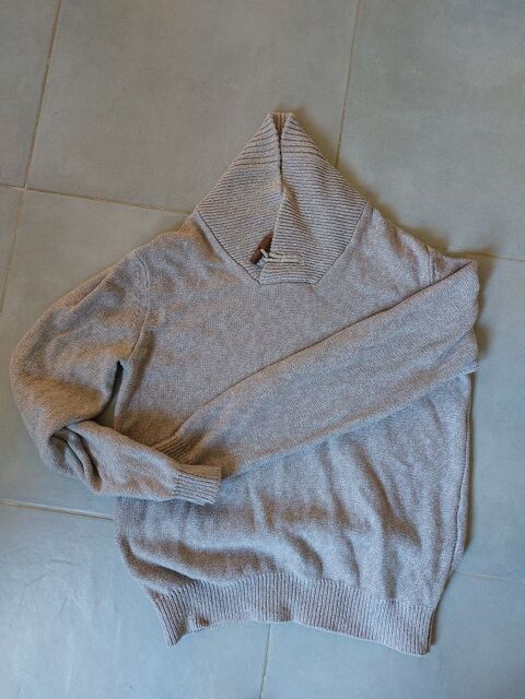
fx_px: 506
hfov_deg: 54.9
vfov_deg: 69.4
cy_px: 350
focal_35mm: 25
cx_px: 262
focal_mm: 5.23
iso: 400
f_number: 1.8
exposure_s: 1/50
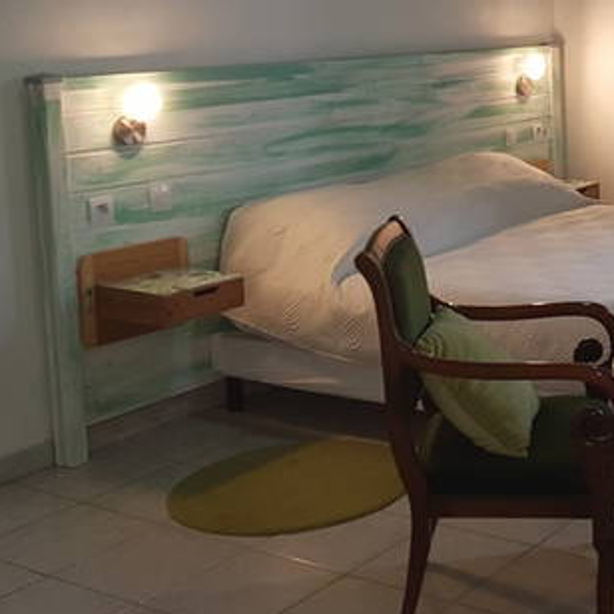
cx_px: 752
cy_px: 144
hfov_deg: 25.8
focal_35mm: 59
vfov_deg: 28.6
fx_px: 1184
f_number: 1.7
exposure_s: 1/50
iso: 100
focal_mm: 4.2
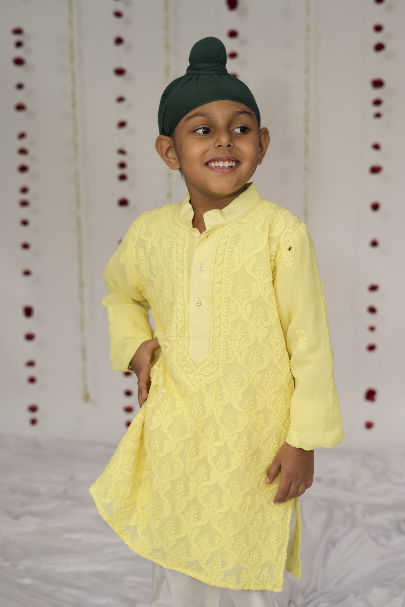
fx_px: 844
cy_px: 304
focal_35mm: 50
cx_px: 202
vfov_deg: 39.6
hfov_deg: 27.0
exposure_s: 1/250
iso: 80
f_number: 3.2
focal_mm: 50
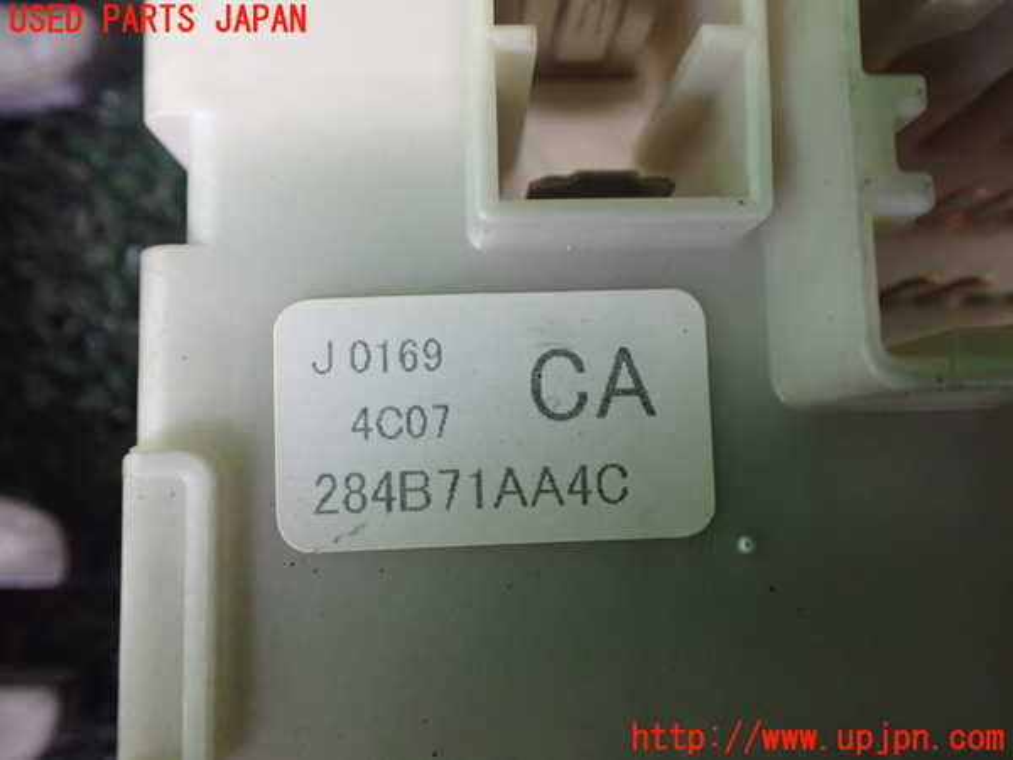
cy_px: 380
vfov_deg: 46.8
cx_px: 506
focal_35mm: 30
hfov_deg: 60.0
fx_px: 878
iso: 800
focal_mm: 5.4
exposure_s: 1/80
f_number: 2.3
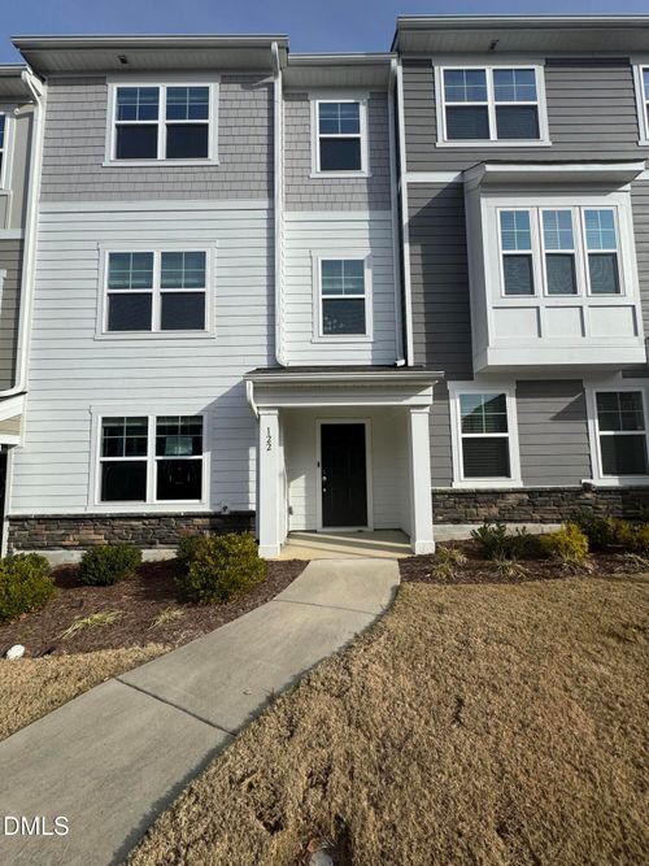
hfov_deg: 85.7
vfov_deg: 102.1
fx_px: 350
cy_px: 433
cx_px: 324
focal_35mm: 14
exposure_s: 1/2584
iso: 50
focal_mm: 2.22
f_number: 2.2
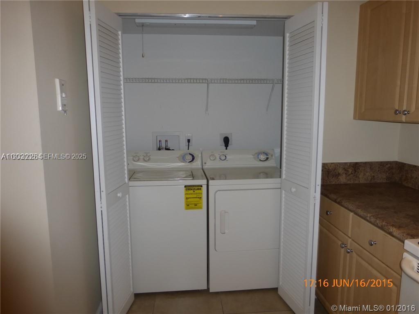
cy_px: 157
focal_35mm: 24
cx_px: 210
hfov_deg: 71.6
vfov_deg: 56.8
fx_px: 291
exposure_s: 1/60
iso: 100
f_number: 3.3
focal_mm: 4.3
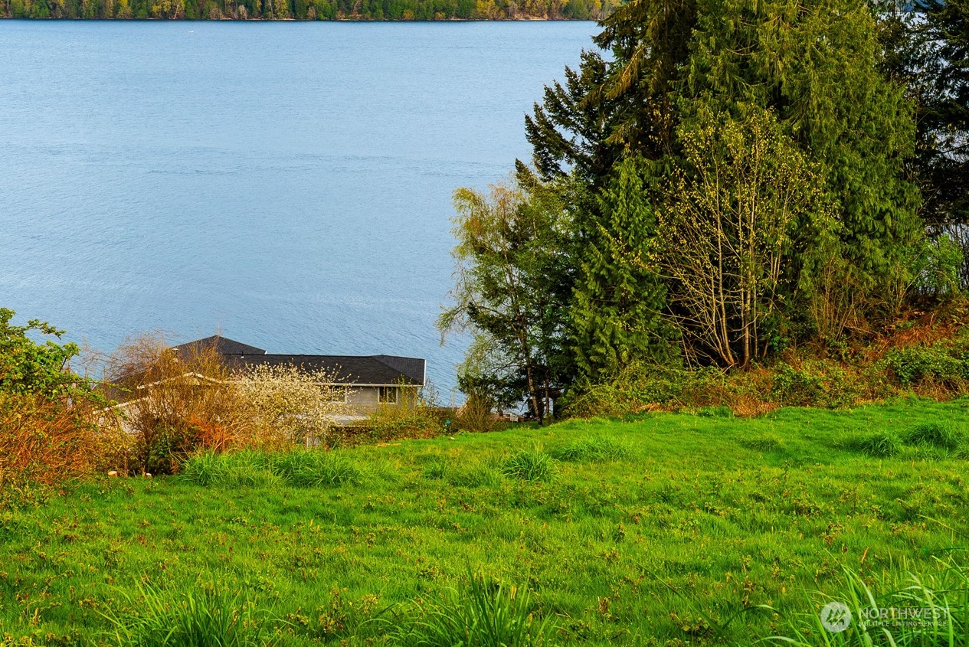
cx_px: 322
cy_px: 220
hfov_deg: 29.8
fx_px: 1804
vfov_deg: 20.3
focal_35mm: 67
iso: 400
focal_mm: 50
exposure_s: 1/250
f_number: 9
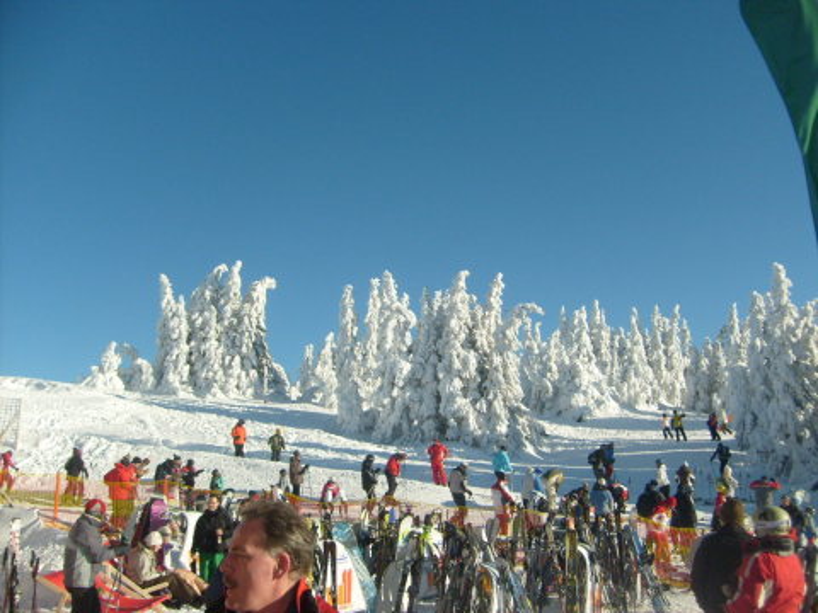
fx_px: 827
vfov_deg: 40.7
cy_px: 306
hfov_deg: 52.6
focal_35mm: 35
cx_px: 409
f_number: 7.1
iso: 80
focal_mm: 5.8
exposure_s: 1/350
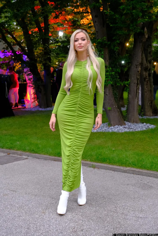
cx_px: 79
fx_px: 349
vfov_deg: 37.5
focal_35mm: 53
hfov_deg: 25.5
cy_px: 118
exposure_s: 1/100
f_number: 4
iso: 1600
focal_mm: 35.3
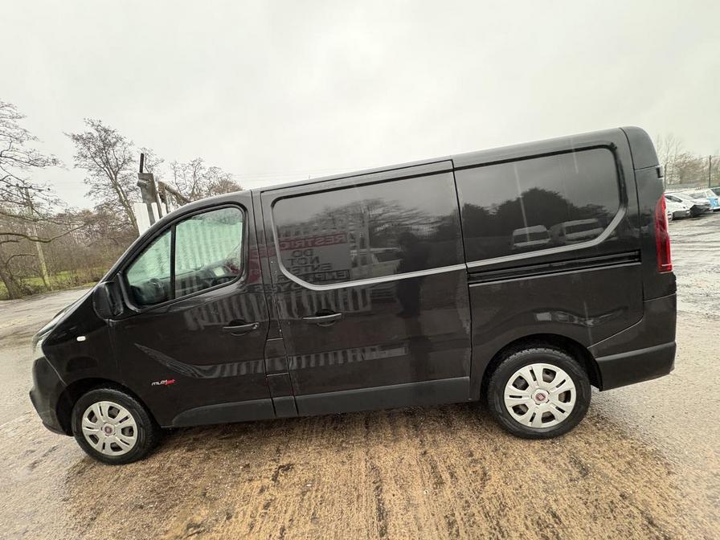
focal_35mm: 14
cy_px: 270
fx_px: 291
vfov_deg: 85.7
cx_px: 360
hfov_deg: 102.1
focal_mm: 2.22
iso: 500
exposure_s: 1/60
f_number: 2.2
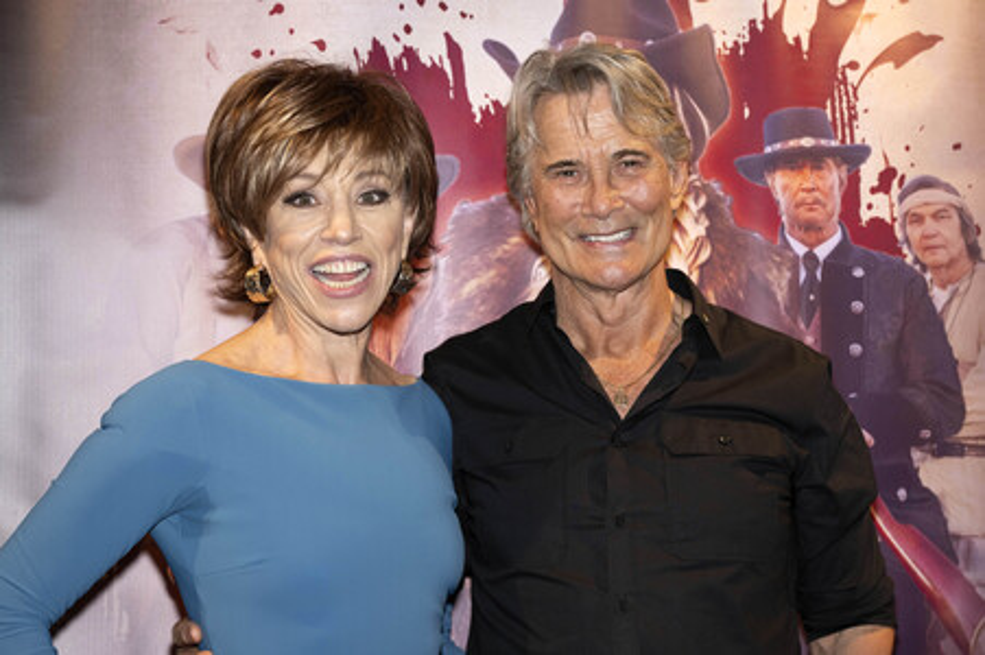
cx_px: 492
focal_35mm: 50
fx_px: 1367
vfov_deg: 27.0
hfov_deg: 39.6
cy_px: 328
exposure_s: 1/200
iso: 800
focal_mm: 50
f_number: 5
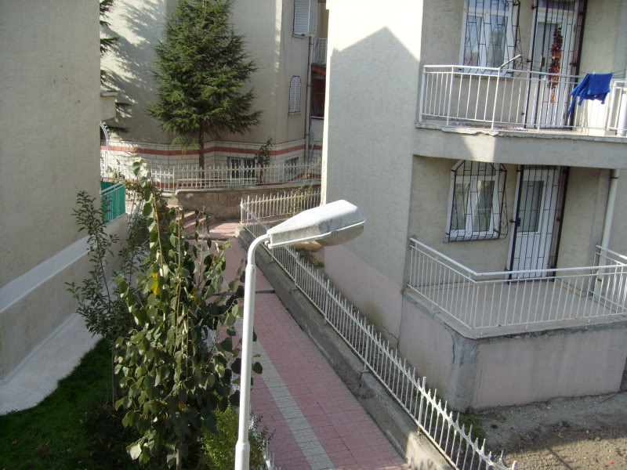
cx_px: 314
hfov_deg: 52.6
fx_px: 634
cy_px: 235
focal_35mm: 35
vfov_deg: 40.7
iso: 80
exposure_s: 1/180
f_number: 7.1
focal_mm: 5.8
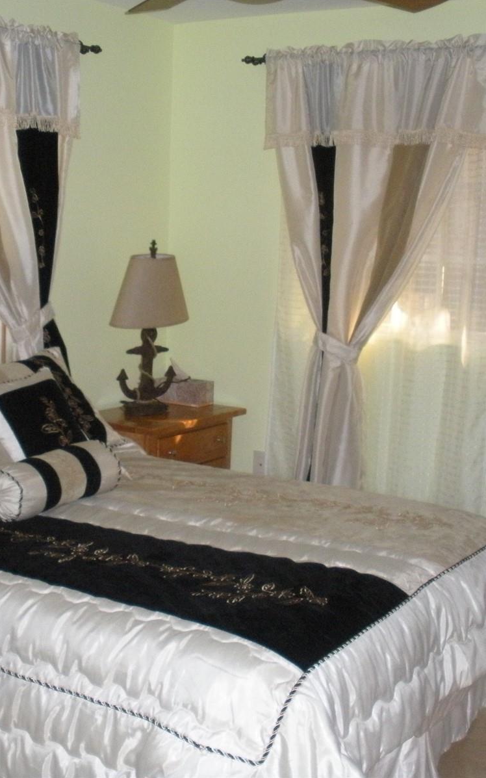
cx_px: 205
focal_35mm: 51
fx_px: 1081
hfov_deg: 25.3
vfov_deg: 39.6
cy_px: 389
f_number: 3.5
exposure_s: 1/60
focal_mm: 6.3
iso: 400
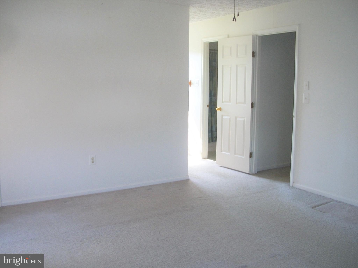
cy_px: 134
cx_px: 179
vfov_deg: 40.7
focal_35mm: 35
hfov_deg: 52.6
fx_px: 362
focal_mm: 6.3
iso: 160
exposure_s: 1/40
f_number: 3.1
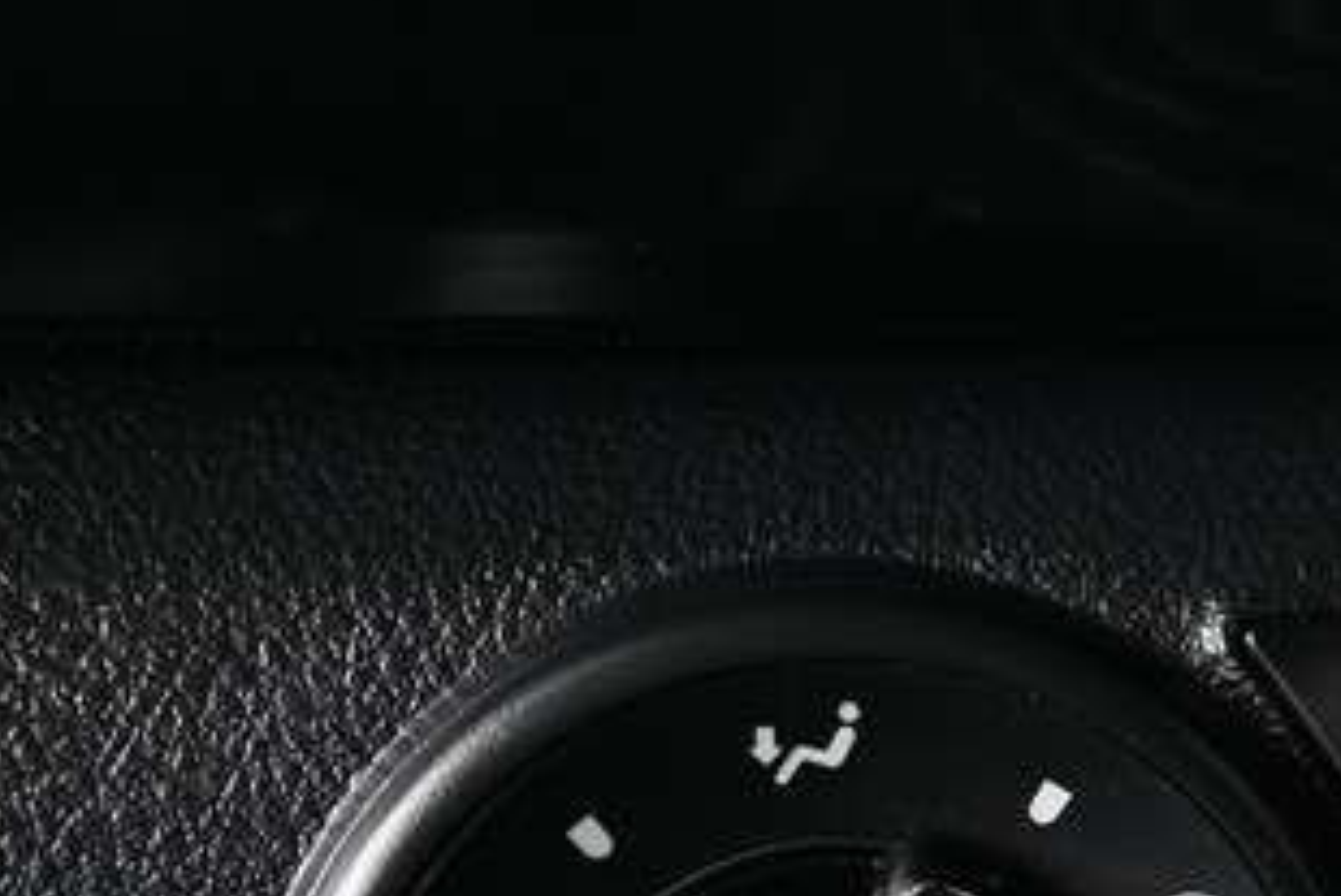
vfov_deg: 11.5
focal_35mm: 117
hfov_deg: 16.2
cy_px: 1000
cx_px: 1908
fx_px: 4360
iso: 280
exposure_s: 1/30
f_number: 5.6
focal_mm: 33
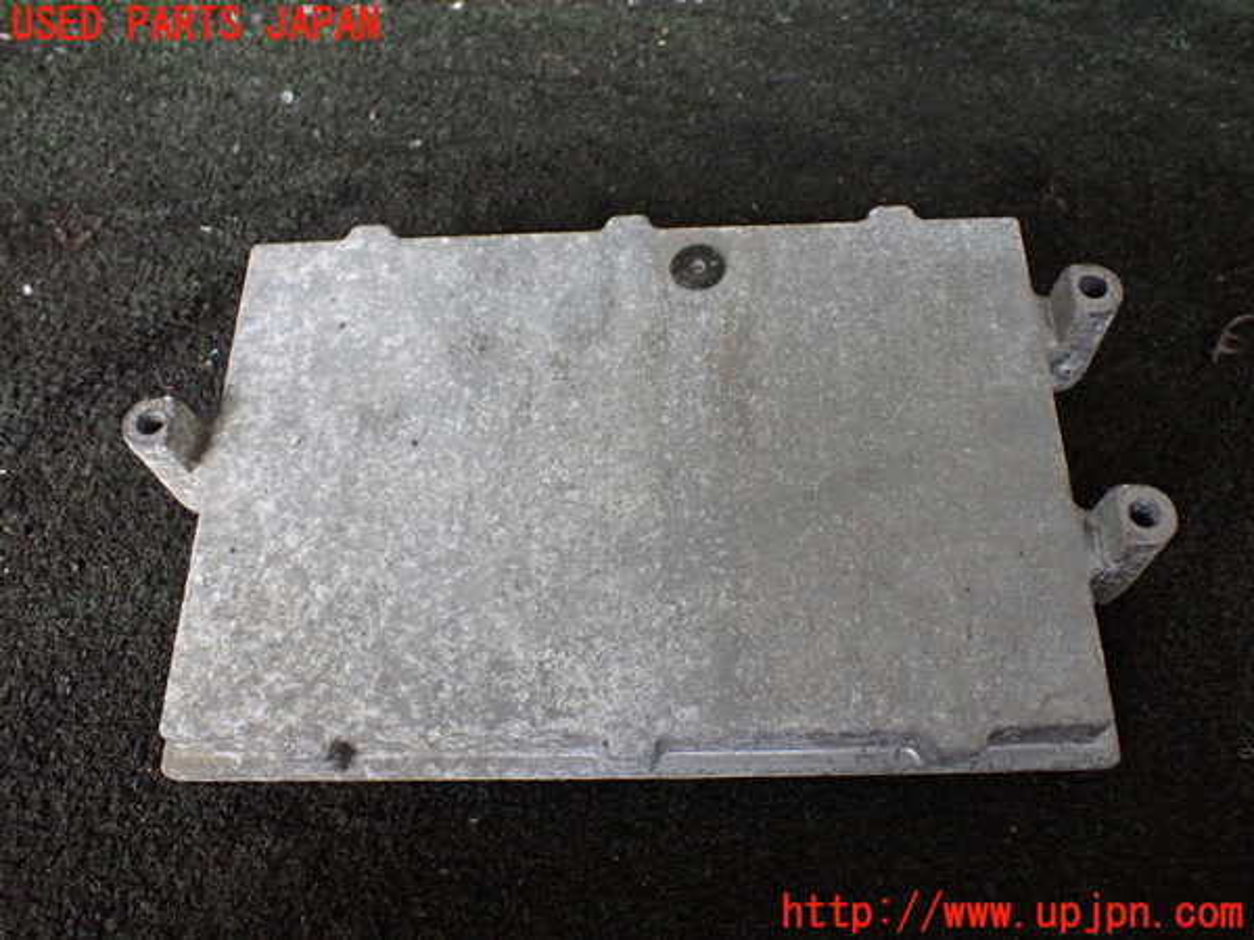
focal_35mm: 30
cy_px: 470
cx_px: 627
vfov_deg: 46.8
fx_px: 1087
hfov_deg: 60.0
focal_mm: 5.4
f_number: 2.3
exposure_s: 1/100
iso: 800
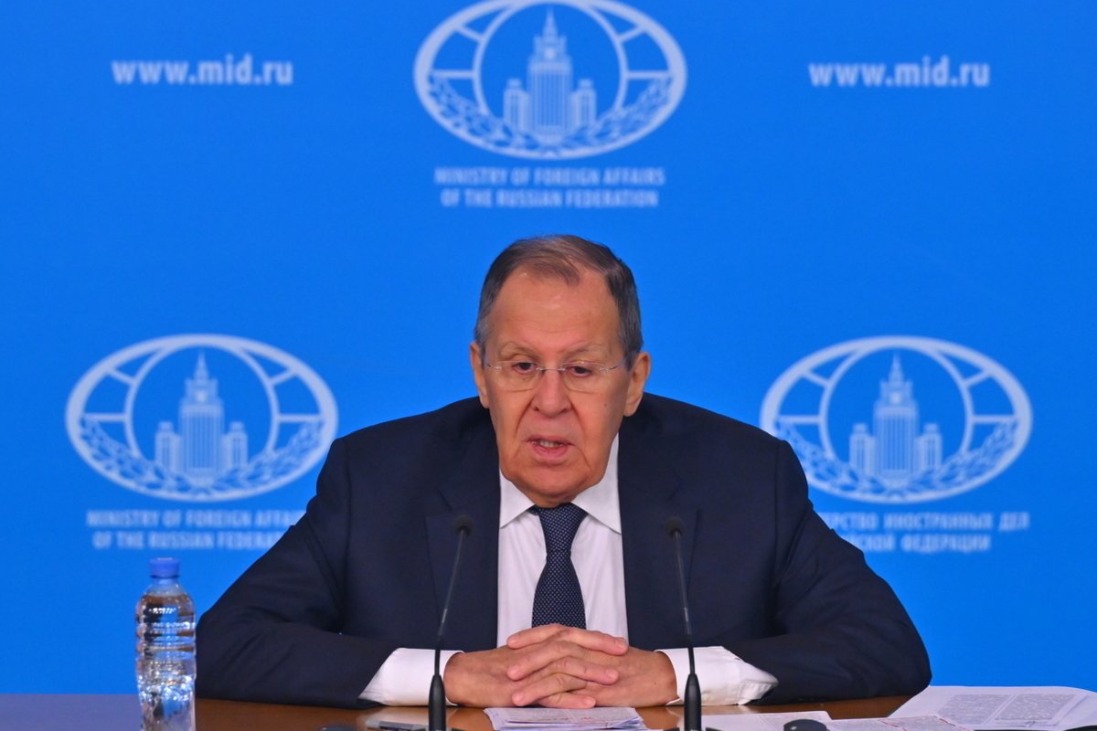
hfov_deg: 6.9
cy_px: 366
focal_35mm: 300
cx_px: 548
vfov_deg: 4.6
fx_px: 9141
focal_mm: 200
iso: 1250
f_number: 3.5
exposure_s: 1/160
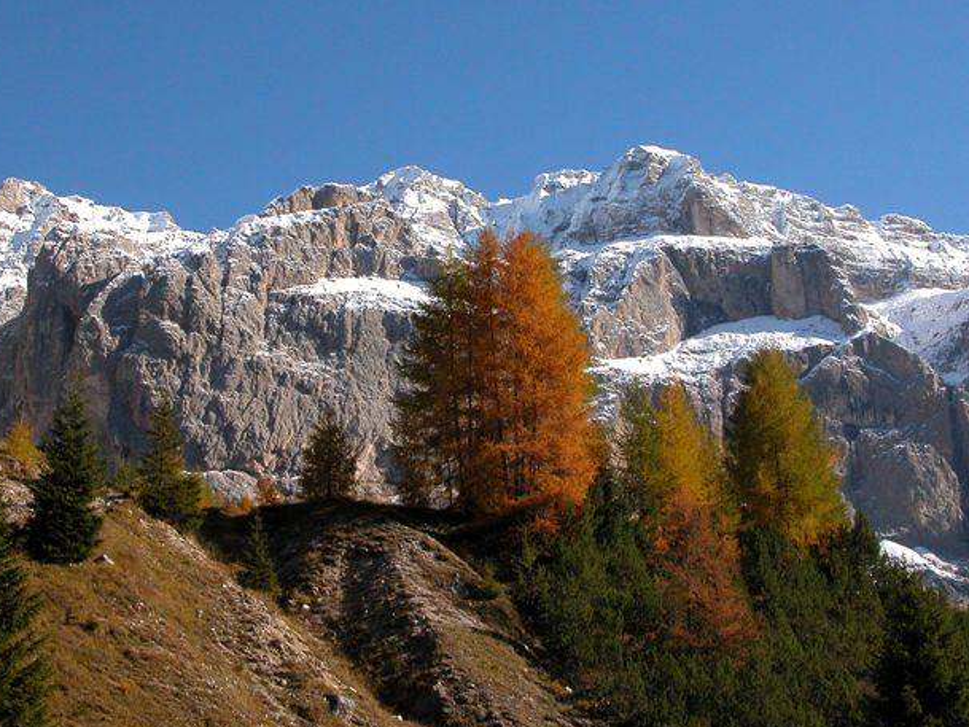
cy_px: 304
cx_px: 409
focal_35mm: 58
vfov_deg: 25.2
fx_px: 1624
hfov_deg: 33.2
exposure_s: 1/575
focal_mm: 11.6
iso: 200
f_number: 7.5
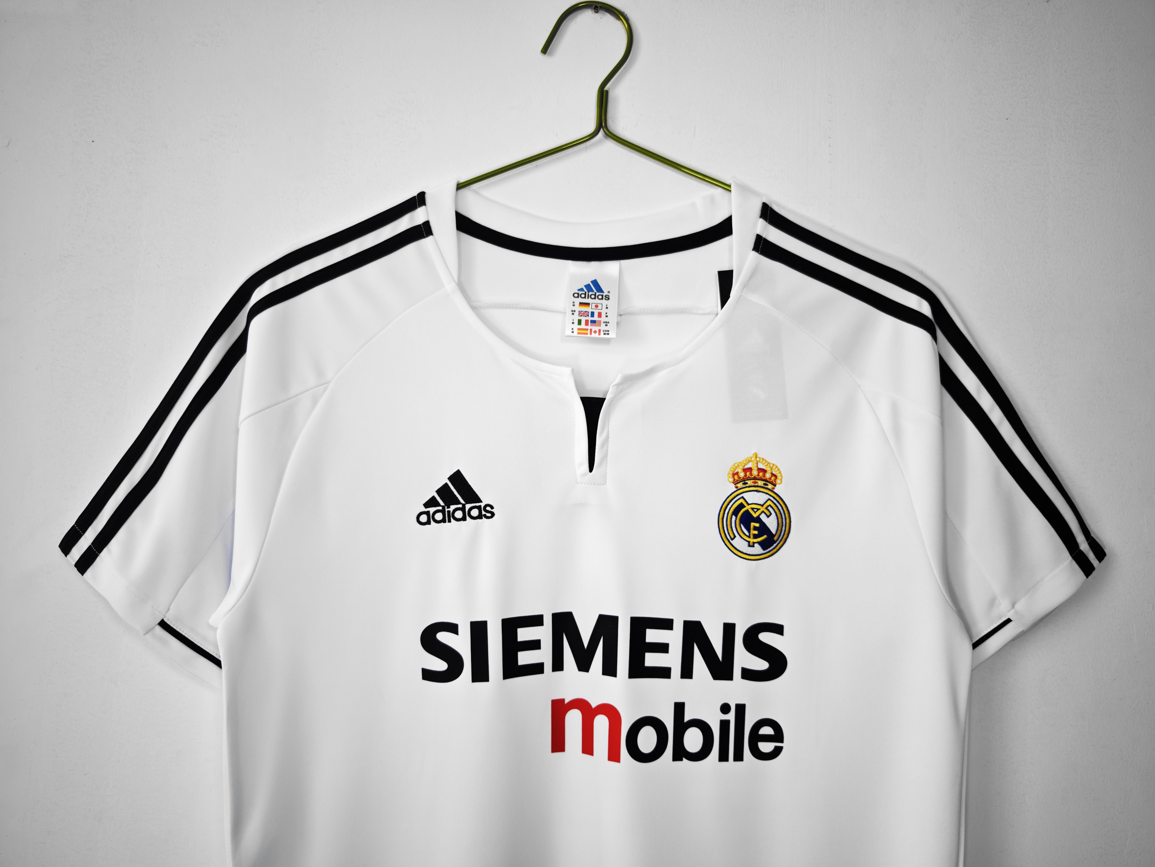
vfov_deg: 58.9
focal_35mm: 23
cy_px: 434
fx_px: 767
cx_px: 578
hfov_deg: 73.9
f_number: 1.75
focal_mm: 8.67
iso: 61
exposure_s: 1/100
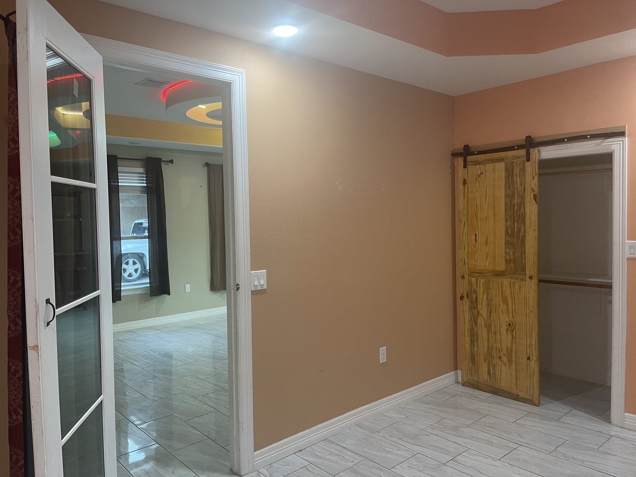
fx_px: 459
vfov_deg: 54.9
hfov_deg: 69.4
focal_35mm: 25
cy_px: 238
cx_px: 318
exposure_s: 1/60
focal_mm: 5.1
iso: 125
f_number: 1.6
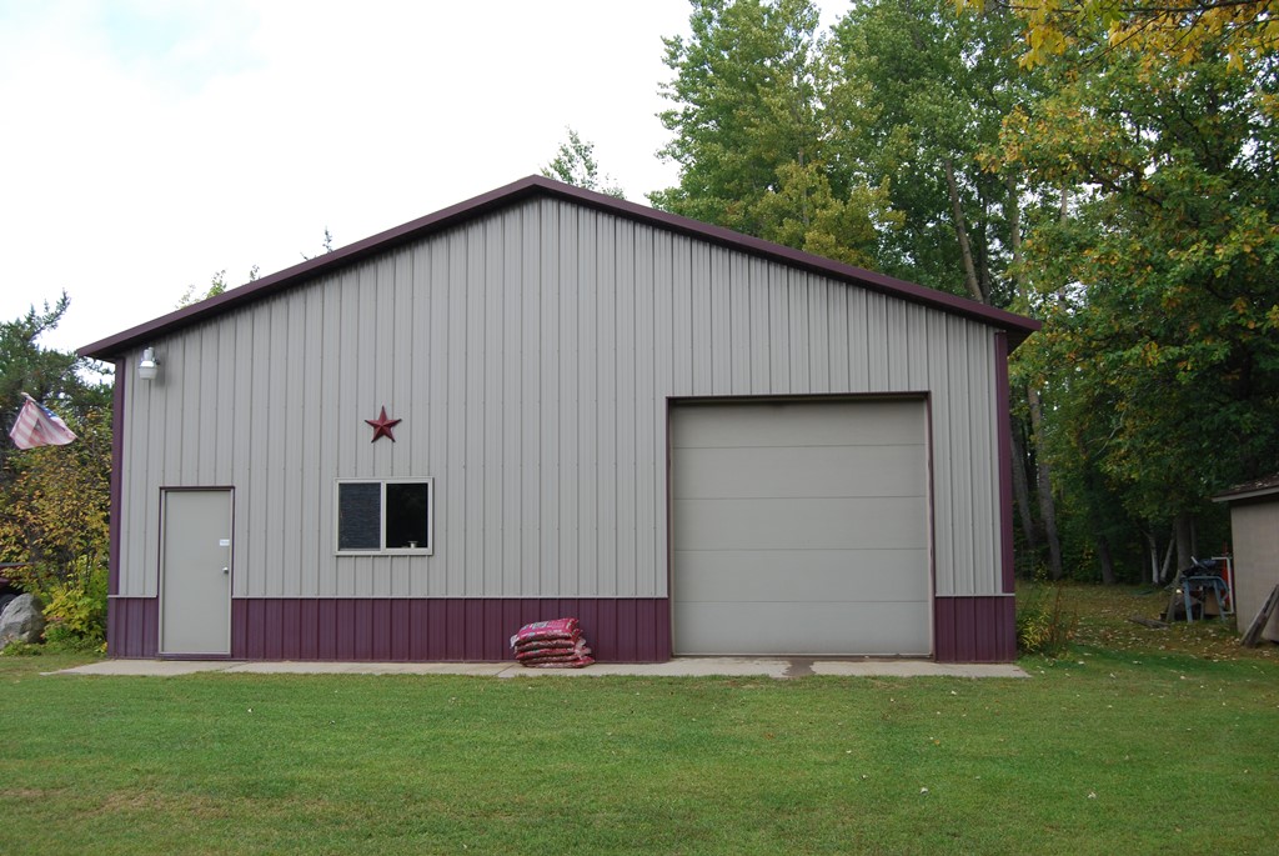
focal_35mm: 36
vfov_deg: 37.0
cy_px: 428
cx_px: 640
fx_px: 1280
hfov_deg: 53.1
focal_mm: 24
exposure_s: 1/160
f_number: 6.3
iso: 100
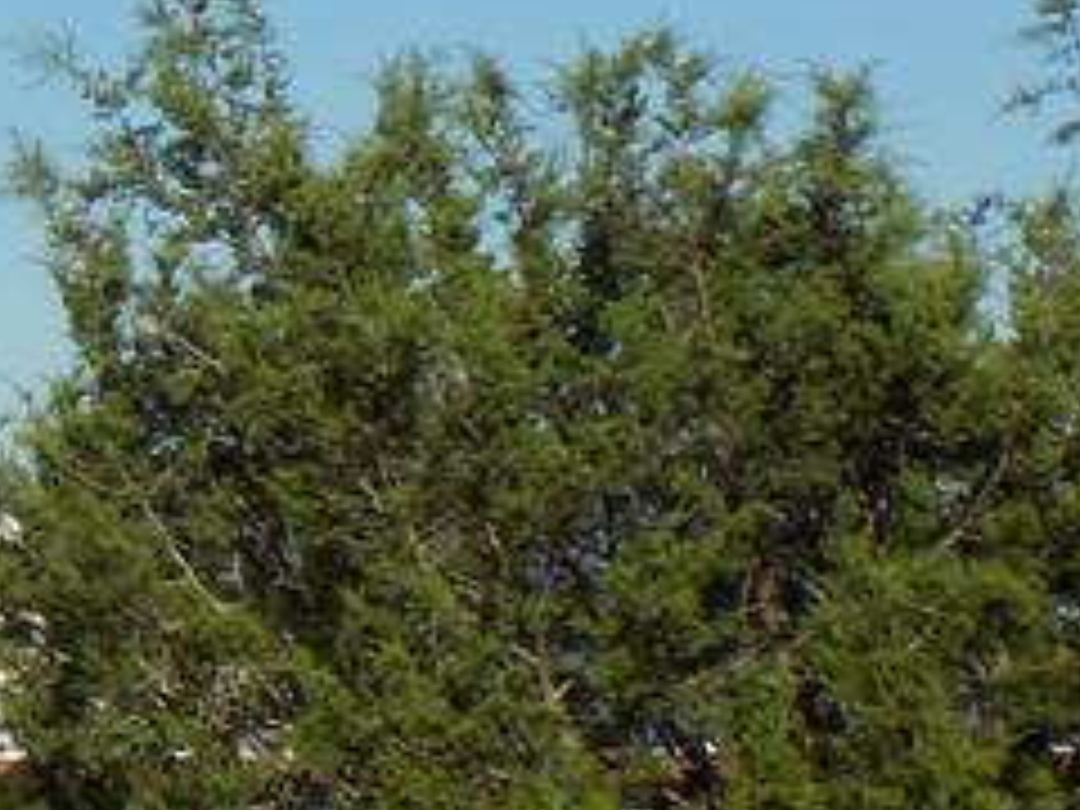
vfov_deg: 7.6
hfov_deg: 9.5
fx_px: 6115
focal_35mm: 196
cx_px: -1035
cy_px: 702
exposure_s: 1/1250
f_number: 3.7
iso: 80
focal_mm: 8.1
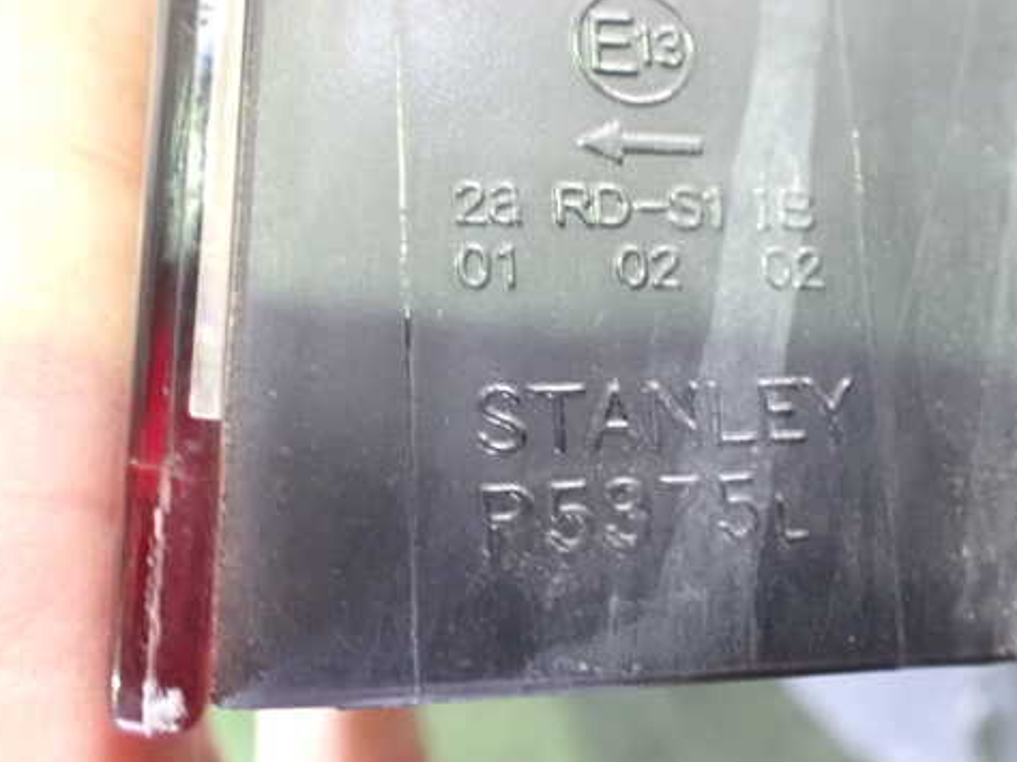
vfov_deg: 37.7
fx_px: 1116
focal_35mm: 38
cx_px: 594
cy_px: 414
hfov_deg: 48.8
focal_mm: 5.4
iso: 1600
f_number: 2.3
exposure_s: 1/20
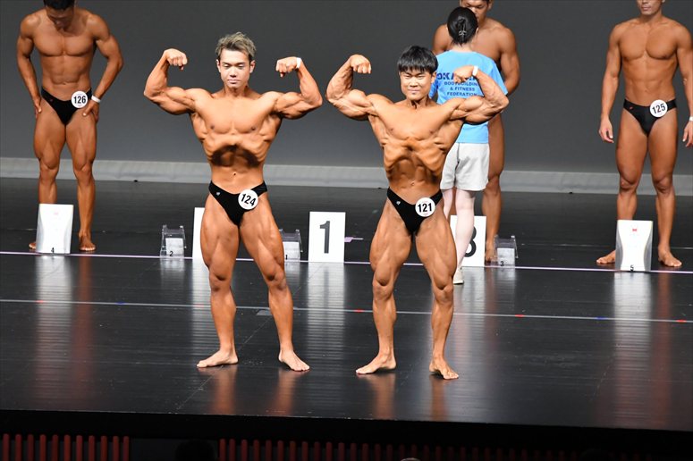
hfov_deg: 7.6
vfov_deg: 5.1
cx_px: 346
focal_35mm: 270
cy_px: 230
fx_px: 5195
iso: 5000
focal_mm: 180
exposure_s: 1/400
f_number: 5.6
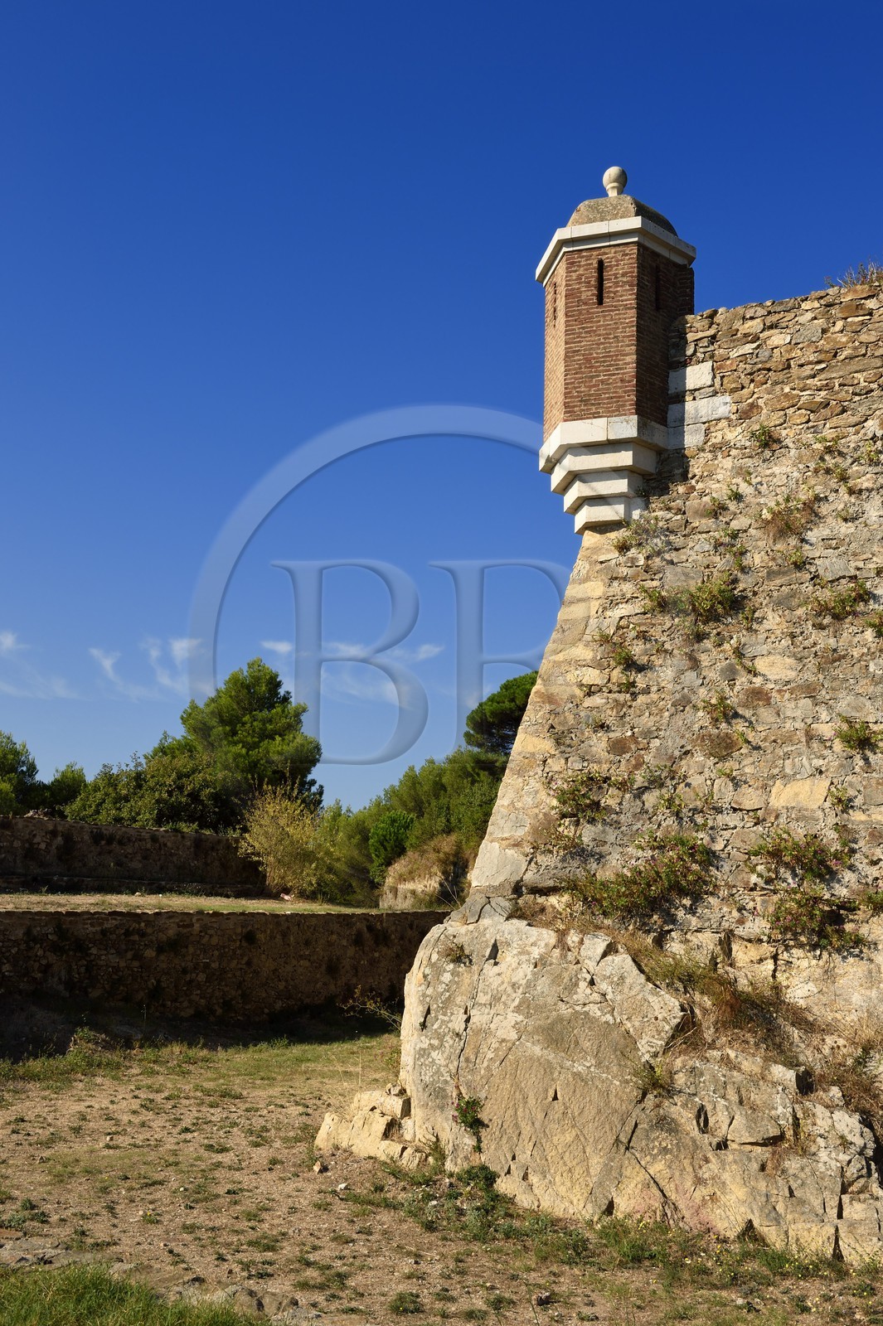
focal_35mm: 36
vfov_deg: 53.2
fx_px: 1326
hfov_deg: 36.8
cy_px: 663
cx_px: 442
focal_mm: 36
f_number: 14
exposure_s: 1/250
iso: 200
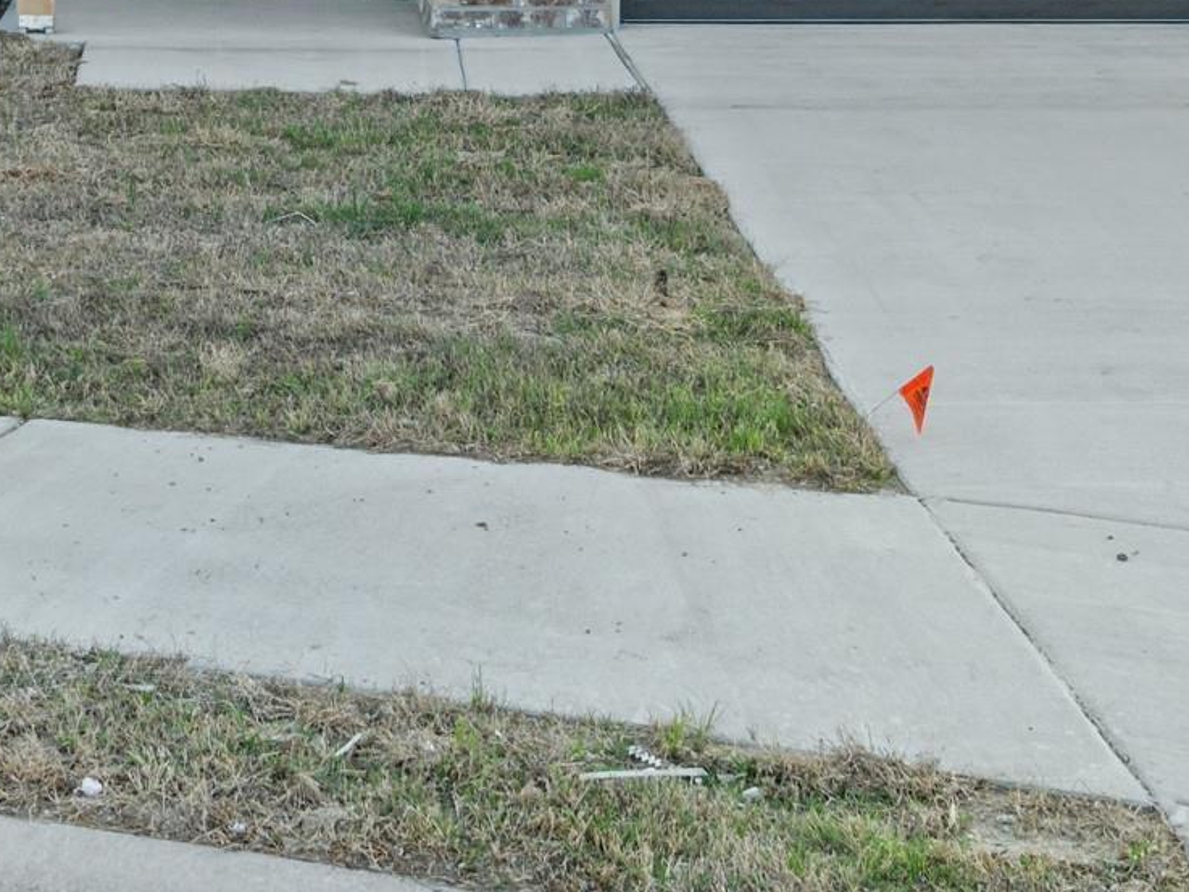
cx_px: 344
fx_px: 3023
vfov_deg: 15.9
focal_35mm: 88
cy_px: -268
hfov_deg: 22.1
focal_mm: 18
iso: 250
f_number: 9
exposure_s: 1/60
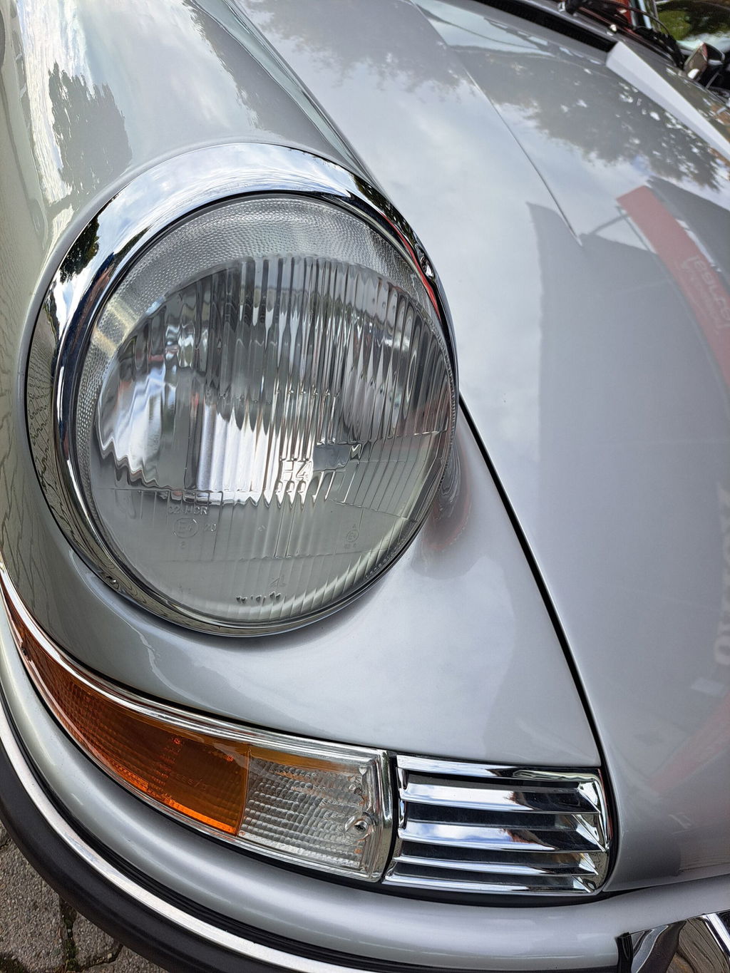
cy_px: 486
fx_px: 675
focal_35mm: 24
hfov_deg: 56.8
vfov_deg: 71.6
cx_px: 365
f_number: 1.8
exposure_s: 1/562
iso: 50
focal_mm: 5.23
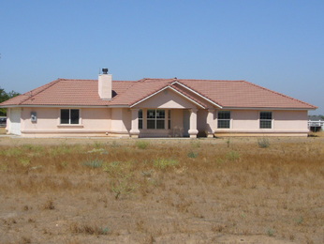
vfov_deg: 18.5
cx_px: 162
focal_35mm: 80
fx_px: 749
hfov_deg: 24.4
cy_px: 122
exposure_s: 1/320
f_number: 8
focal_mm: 9.6
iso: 80
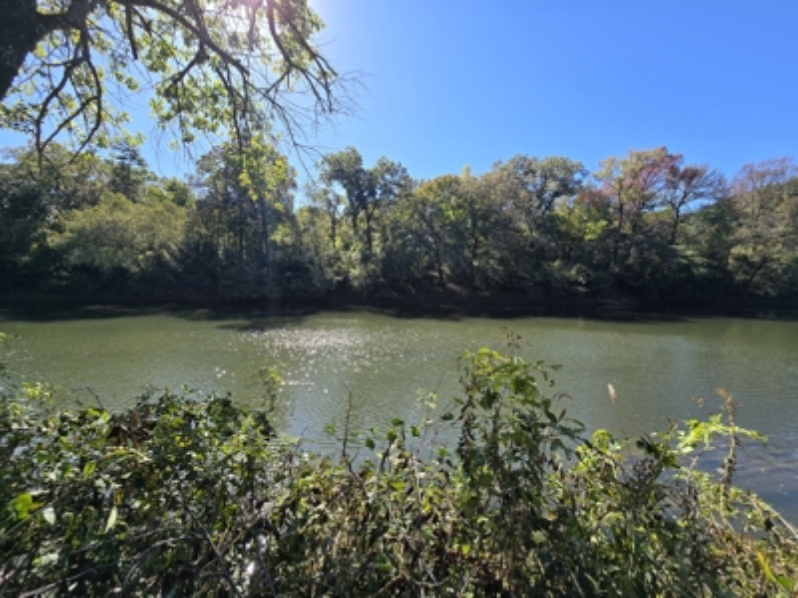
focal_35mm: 13
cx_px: 399
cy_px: 299
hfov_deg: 106.2
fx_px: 300
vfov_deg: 89.9
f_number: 2.2
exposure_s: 1/1314
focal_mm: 2.2
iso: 50
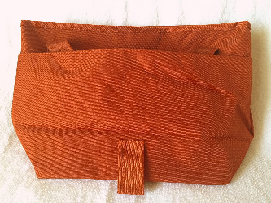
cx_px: 136
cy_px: 102
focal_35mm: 29
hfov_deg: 61.7
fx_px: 227
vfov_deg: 48.2
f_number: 2.2
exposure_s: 1/33
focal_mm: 4.15
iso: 200
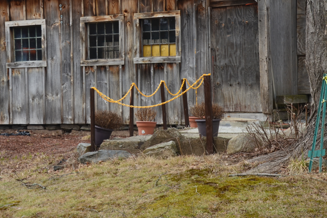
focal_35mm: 95
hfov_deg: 21.4
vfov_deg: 14.4
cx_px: 101
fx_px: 863
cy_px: 86
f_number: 11
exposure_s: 1/125
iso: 200
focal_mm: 42
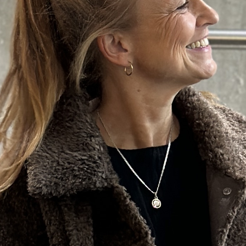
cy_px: 472
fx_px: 2002
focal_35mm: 249
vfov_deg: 6.8
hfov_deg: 7.0
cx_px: 189
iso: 160
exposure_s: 1/100
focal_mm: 6.86
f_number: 1.78
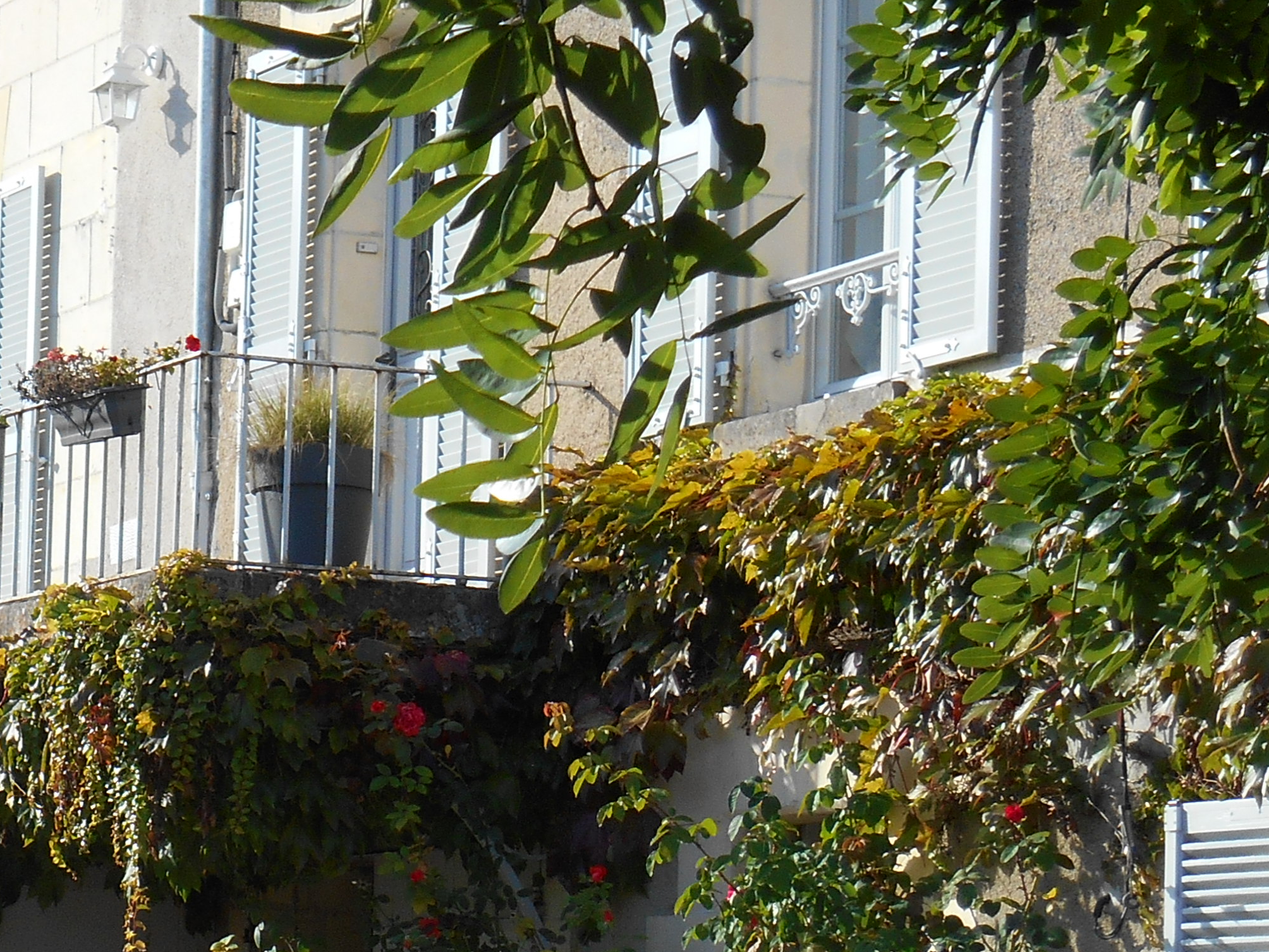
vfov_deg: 10.9
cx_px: -196
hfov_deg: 14.1
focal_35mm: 136
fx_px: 4986
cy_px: 802
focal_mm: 9.5
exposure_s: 1/320
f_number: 4.2
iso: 80
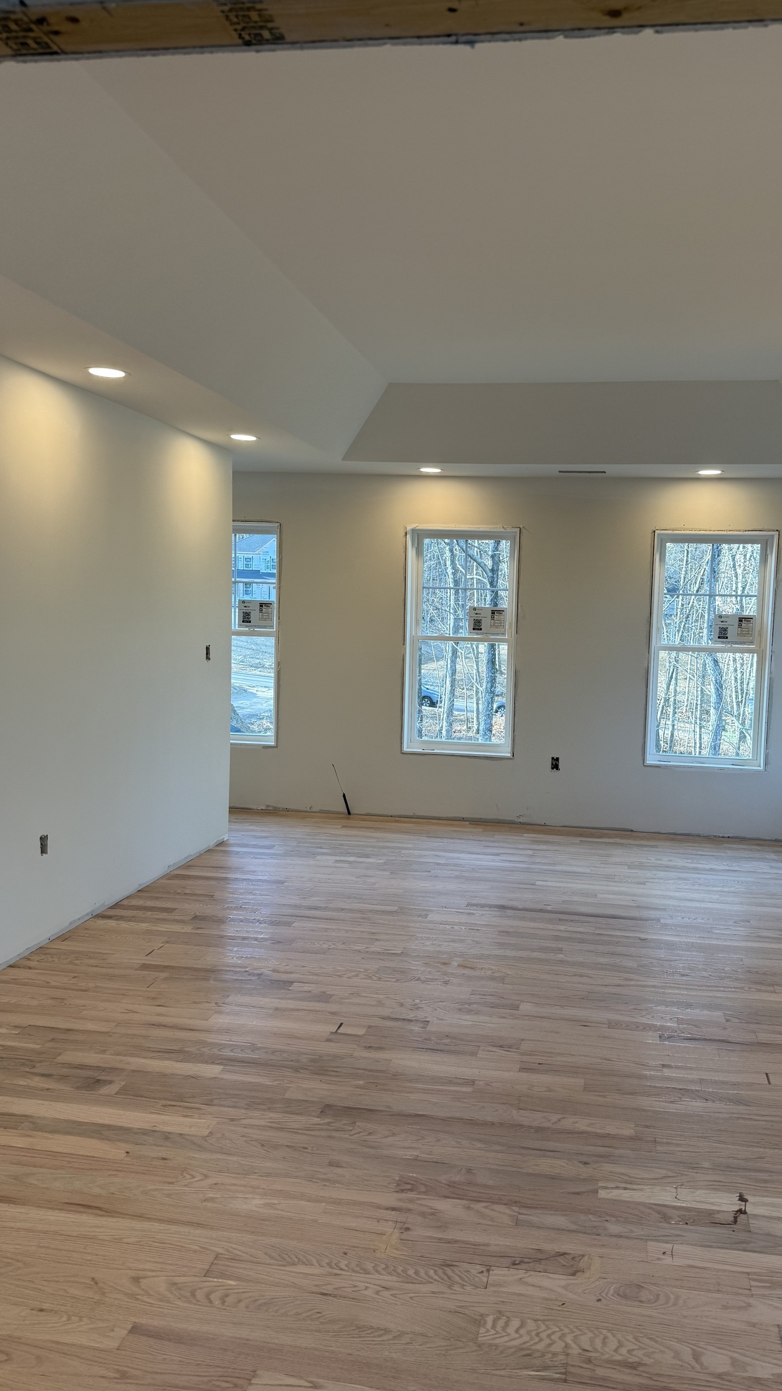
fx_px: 995
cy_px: 680
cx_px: 480
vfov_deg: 69.9
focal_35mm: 27
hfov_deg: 42.6
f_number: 1.78
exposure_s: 1/151
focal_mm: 6.76
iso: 64
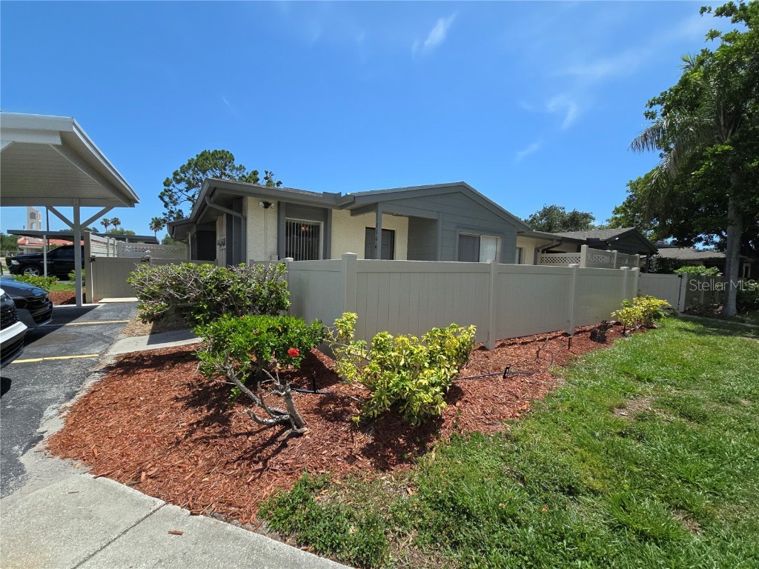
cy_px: 284
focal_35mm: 13
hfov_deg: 106.2
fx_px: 285
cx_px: 380
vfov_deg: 89.9
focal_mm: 2.2
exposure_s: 1/2333
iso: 50
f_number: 2.2
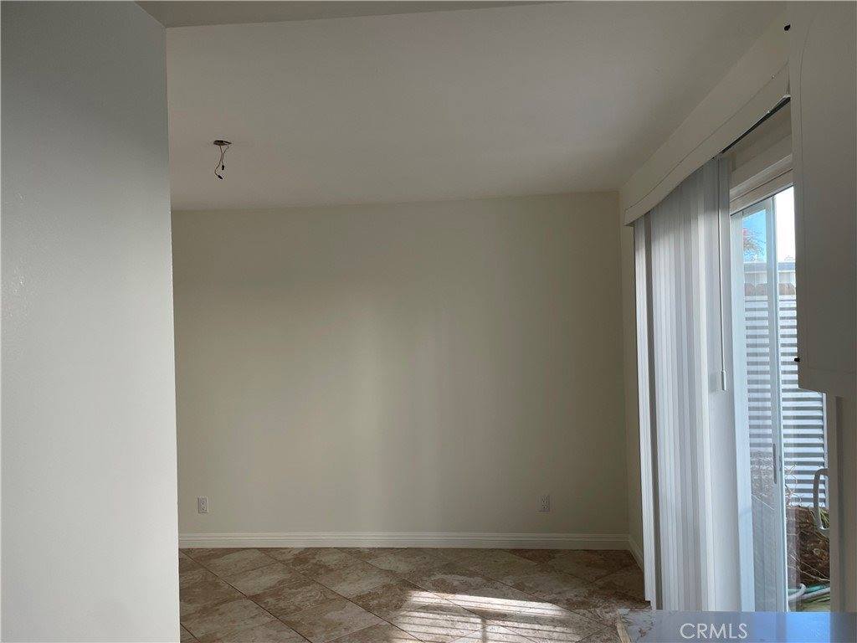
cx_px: 428
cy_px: 322
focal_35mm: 26
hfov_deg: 67.3
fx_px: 644
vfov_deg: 53.1
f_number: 1.6
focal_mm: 4.2
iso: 50
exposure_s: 1/121
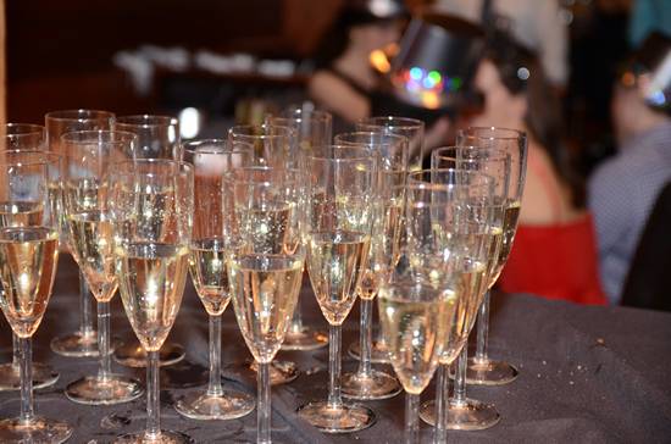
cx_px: 336
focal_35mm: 75
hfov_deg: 27.1
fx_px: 1395
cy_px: 222
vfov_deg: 18.1
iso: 1250
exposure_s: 1/30
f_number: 2.8
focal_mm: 50
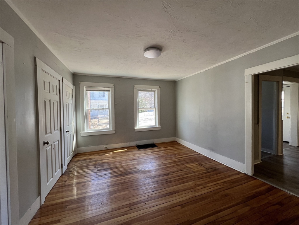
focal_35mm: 13
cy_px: 112
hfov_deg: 106.2
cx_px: 150
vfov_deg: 89.9
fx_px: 112
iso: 50
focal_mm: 1.57
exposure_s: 1/99
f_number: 1.8
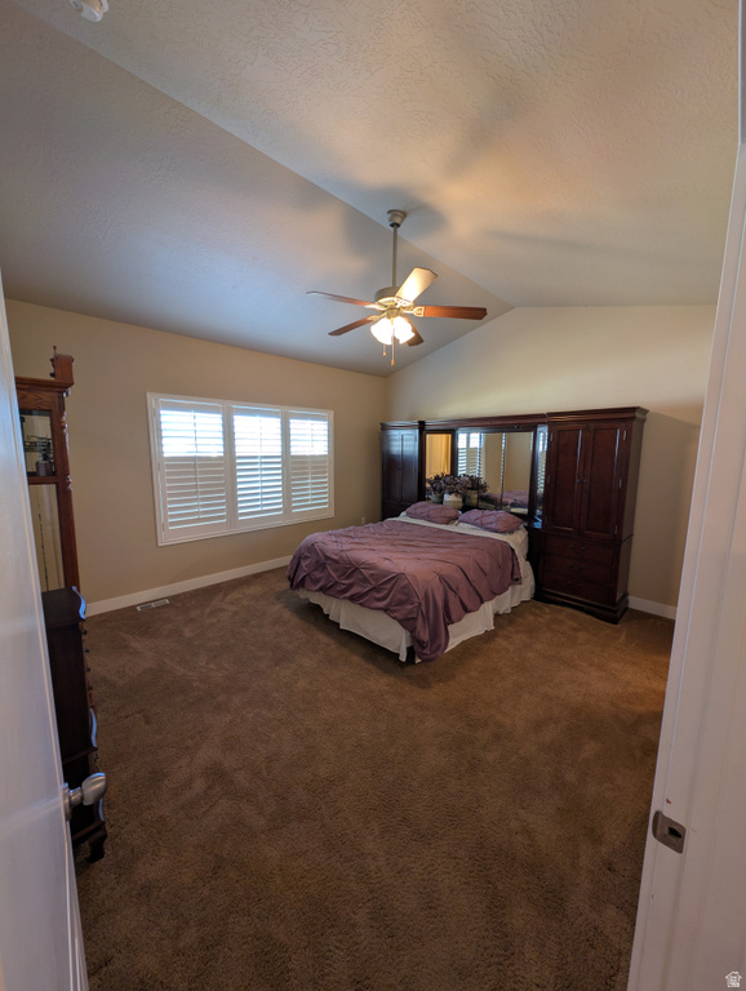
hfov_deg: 94.6
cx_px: 373
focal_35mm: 12
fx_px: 344
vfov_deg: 110.5
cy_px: 496
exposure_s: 1/24
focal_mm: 2.23
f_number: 1.95
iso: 67
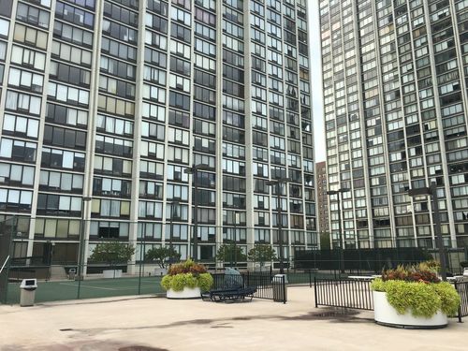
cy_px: 176
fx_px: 392
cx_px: 234
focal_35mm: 29
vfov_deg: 48.2
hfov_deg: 61.7
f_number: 2.2
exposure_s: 1/630
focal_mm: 4.15
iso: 25
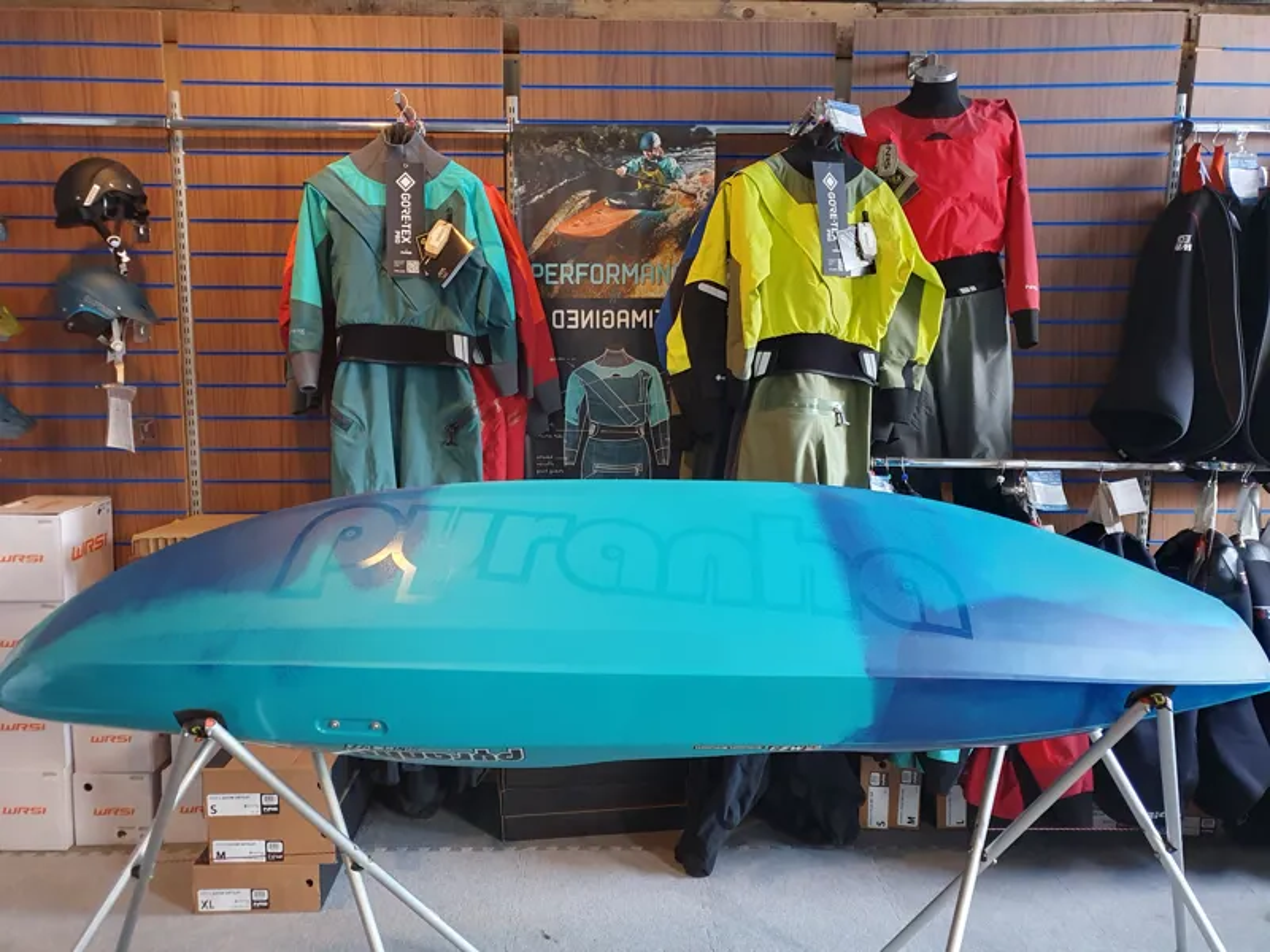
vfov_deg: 53.1
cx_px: 635
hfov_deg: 67.3
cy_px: 476
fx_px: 954
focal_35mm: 26
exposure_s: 1/50
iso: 320
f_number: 1.5
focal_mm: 4.32
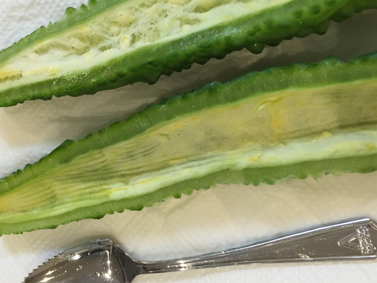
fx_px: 392
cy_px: 139
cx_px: 148
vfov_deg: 39.7
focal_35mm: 36
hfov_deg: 51.0
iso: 64
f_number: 2.2
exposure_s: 1/30
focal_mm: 4.15
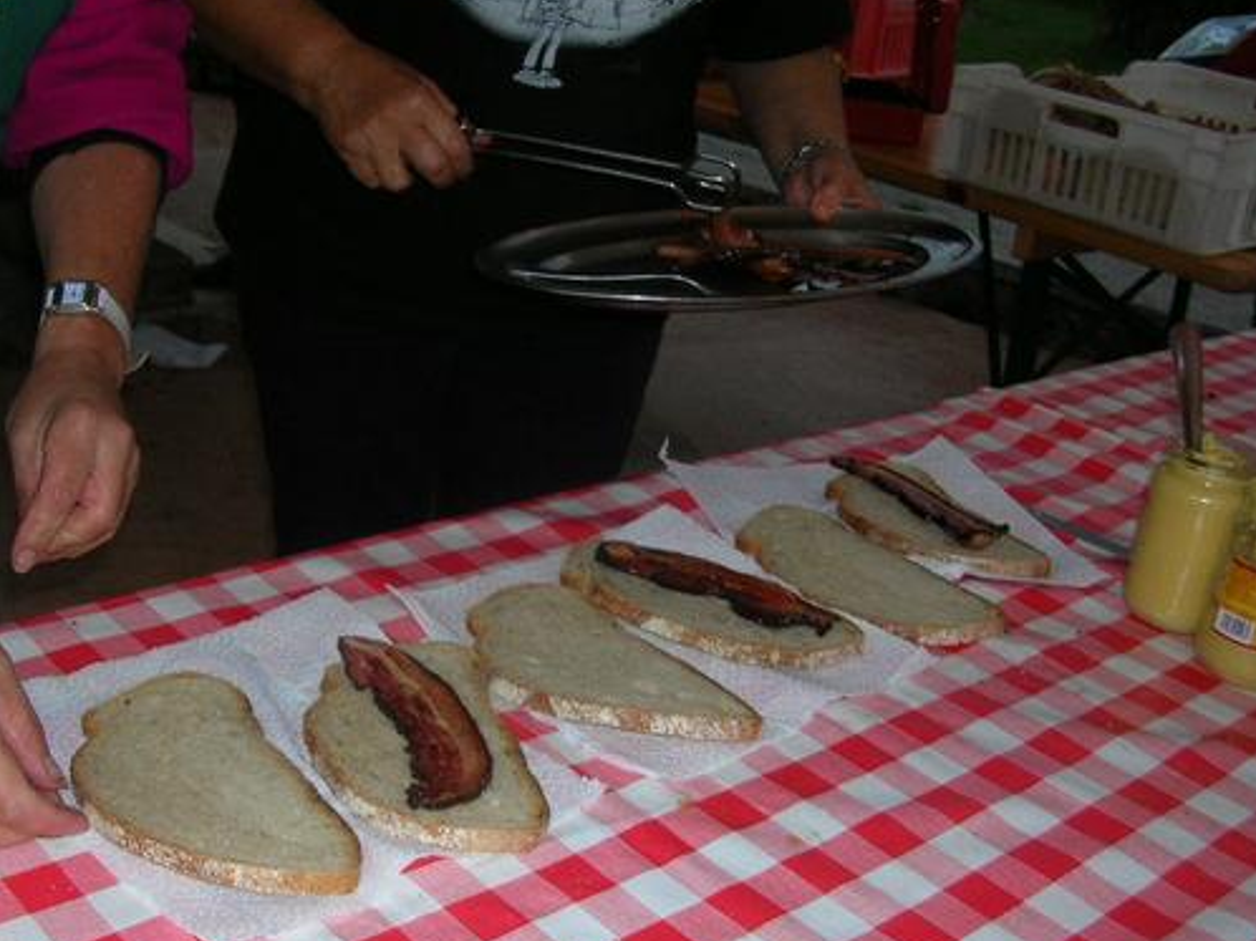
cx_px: 520
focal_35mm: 45
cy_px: 532
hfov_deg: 41.9
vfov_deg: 32.1
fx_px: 1632
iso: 50
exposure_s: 1/60.1
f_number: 2.8
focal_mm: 5.8
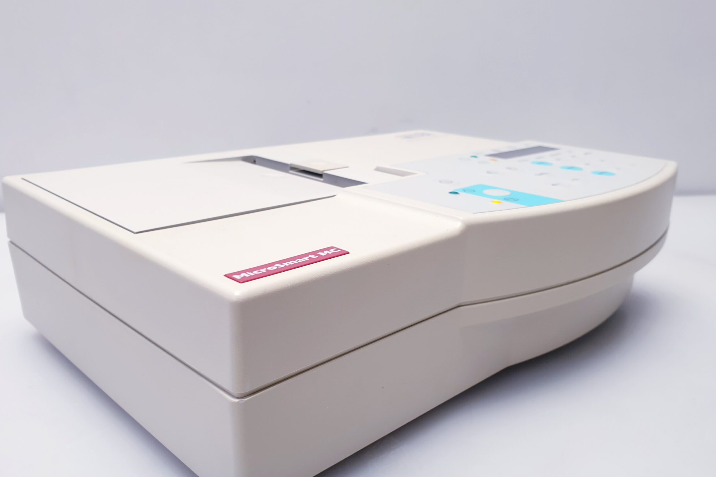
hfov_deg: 61.9
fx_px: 597
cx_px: 347
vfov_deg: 43.5
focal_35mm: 30
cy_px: 277
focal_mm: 4.3
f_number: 2.4
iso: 64
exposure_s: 1/50
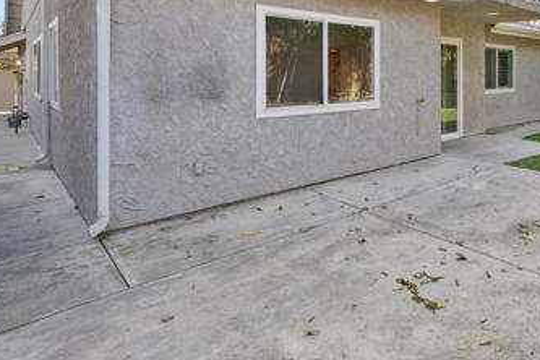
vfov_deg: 49.0
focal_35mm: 25
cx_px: 392
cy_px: 84
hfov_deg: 67.8
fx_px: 375
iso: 250
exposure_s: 1/80
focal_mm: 13
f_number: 9
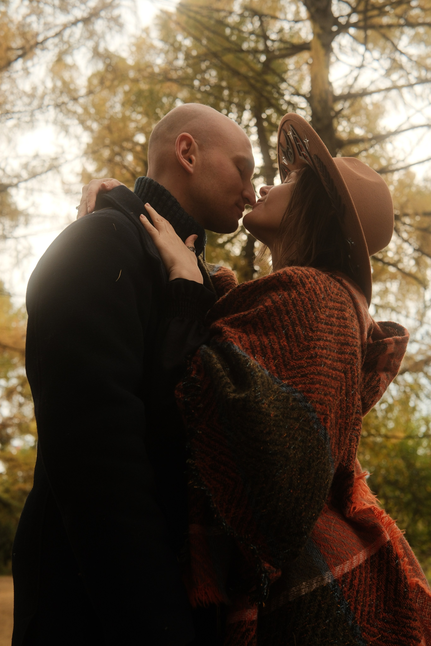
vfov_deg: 47.4
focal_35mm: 41
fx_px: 736
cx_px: 216
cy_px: 323
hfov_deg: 32.6
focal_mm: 27
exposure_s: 1/800
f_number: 3.2
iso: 640
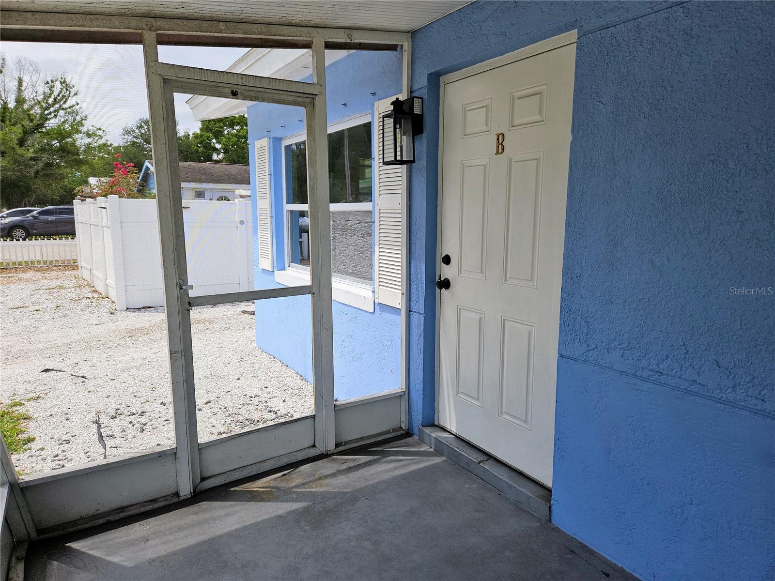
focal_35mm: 23
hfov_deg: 73.9
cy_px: 290
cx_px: 388
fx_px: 515
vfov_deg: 58.9
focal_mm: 5.4
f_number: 1.8
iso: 25
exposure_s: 1/1361
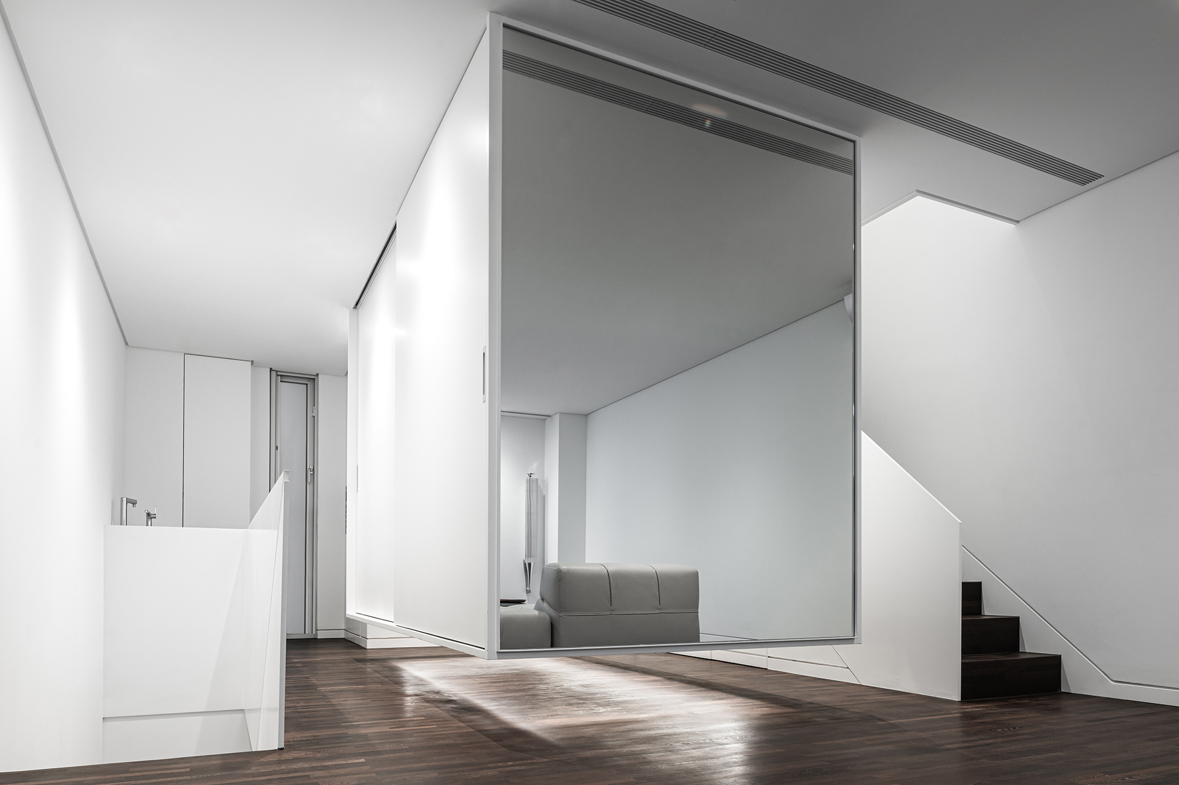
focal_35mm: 22
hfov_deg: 78.6
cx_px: 590
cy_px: 392
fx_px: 720
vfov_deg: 57.2
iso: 100
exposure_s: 1/1.25
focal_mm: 19
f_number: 10
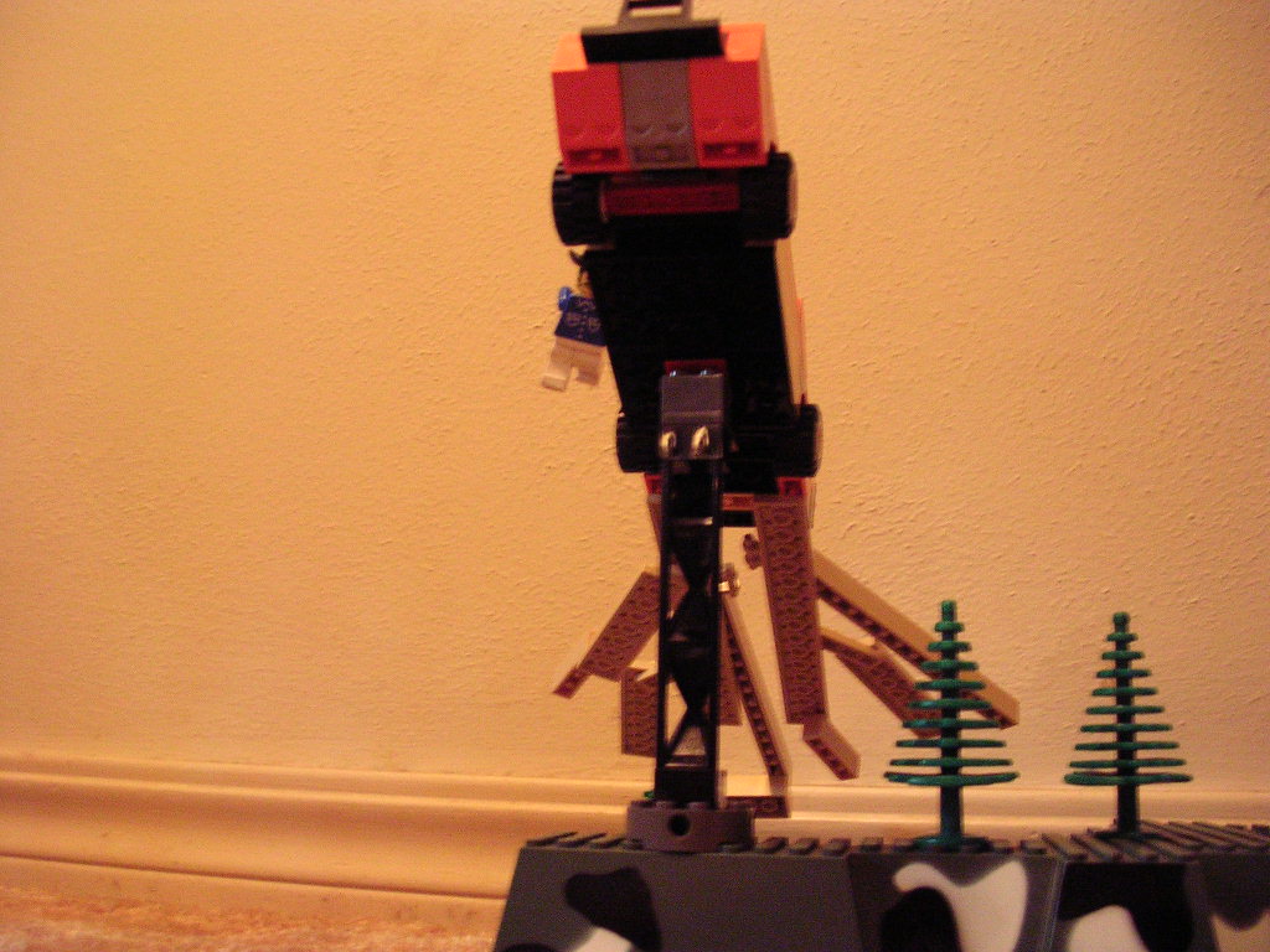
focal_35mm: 38
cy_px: 476
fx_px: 1394
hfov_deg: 49.0
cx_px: 635
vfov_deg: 37.7
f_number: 2.8
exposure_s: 1/6
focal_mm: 5.8
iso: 198
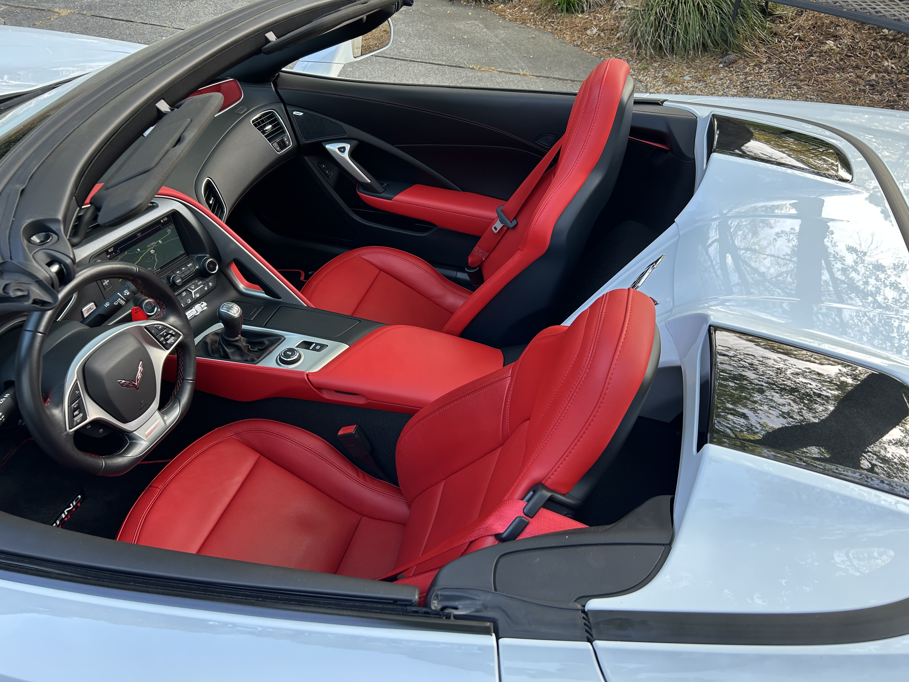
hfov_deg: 67.3
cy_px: 341
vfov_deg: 53.1
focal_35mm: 26
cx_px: 454
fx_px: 683
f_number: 1.5
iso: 64
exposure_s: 1/121
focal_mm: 5.7
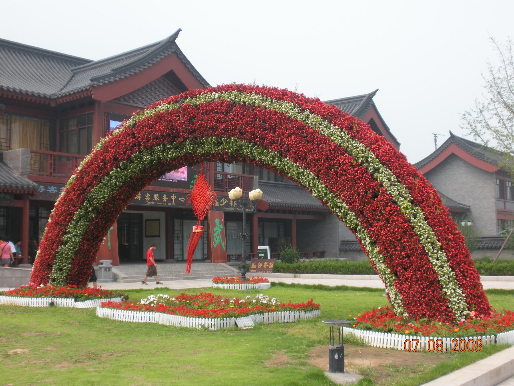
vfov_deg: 32.9
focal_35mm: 44
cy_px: 193
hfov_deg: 42.9
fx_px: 653
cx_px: 257
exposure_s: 1/306
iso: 64
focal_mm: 7.7
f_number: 4
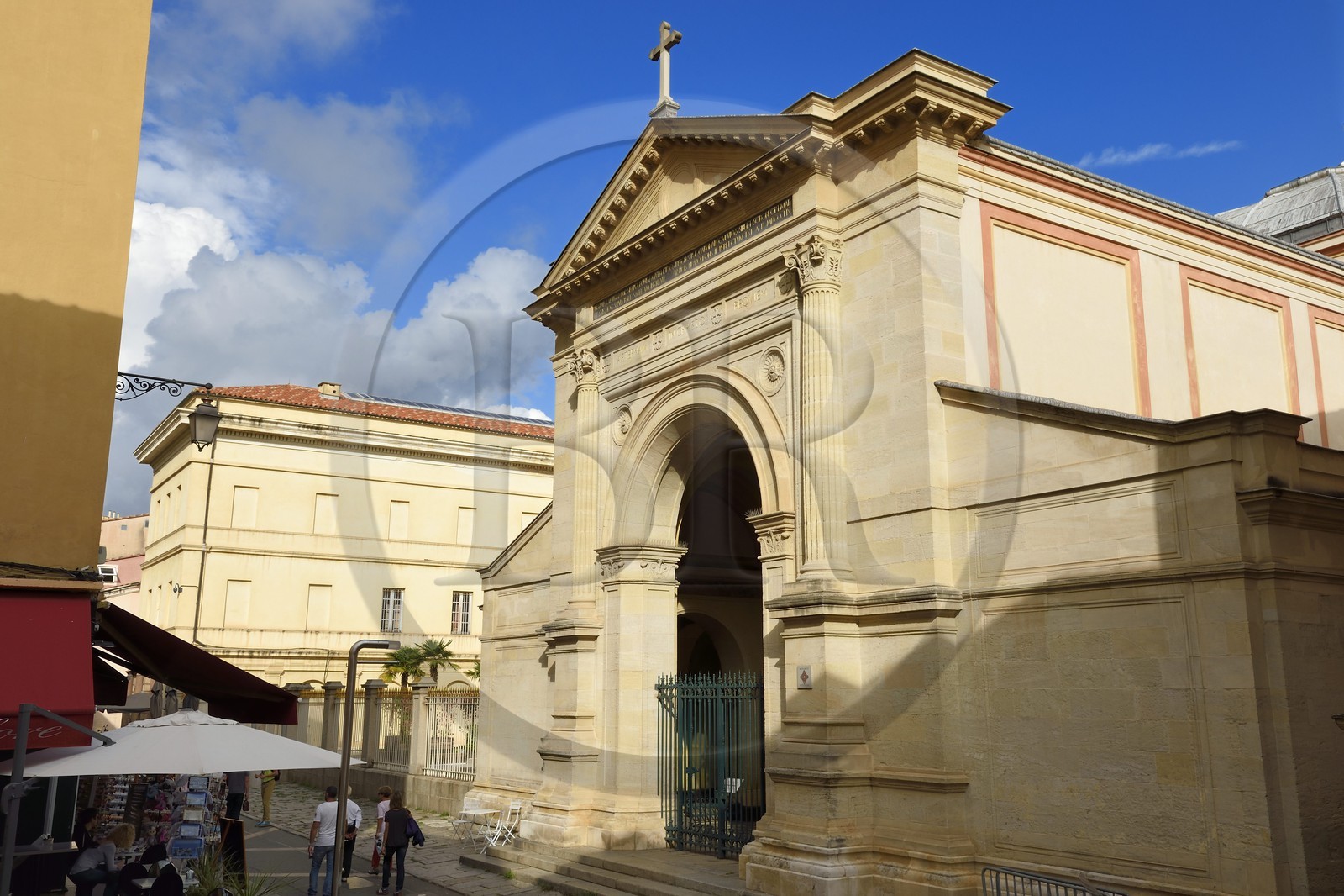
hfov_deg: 58.7
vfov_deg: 41.1
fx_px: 1194
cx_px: 672
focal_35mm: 32
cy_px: 448
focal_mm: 32
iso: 200
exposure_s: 1/250
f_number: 14
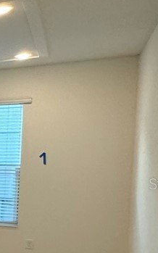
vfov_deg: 29.8
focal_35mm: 68
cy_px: 183
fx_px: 469
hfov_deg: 10.3
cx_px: -362
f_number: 2.2
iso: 200
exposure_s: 1/120
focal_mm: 2.22
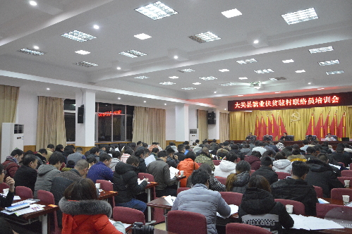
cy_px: 117
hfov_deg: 67.4
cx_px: 176
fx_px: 264
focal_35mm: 27
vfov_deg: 47.9
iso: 3200
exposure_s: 1/80
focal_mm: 18
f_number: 4.5
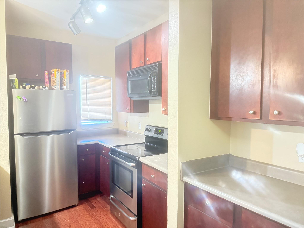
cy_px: 114
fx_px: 211
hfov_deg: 71.6
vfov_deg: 56.8
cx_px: 152
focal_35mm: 24
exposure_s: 1/30
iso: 1000
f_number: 1.78
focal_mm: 6.76
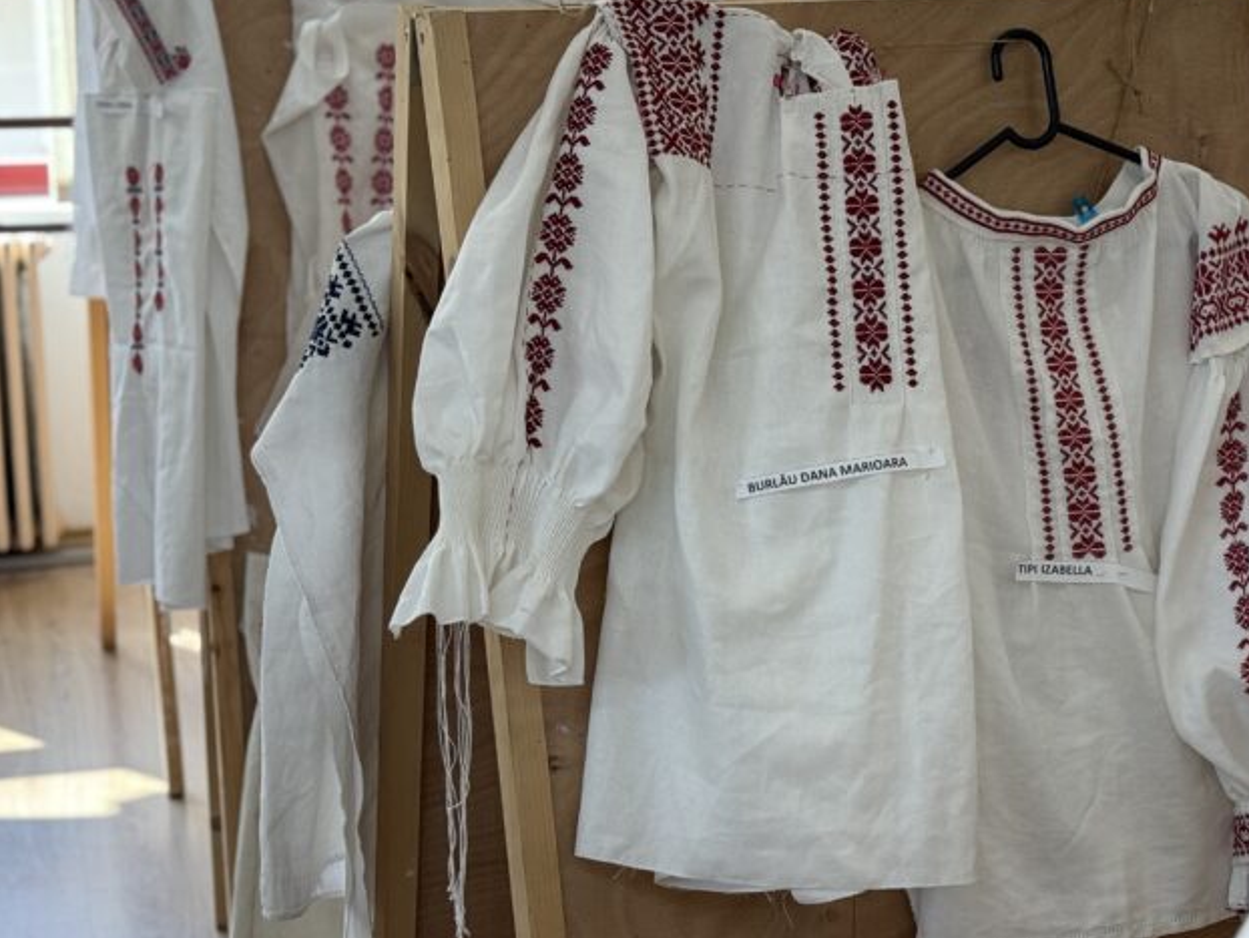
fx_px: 2852
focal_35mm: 79
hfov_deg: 24.5
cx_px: 880
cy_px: 488
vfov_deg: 18.7
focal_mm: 6.76
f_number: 1.78
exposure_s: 1/100
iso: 50
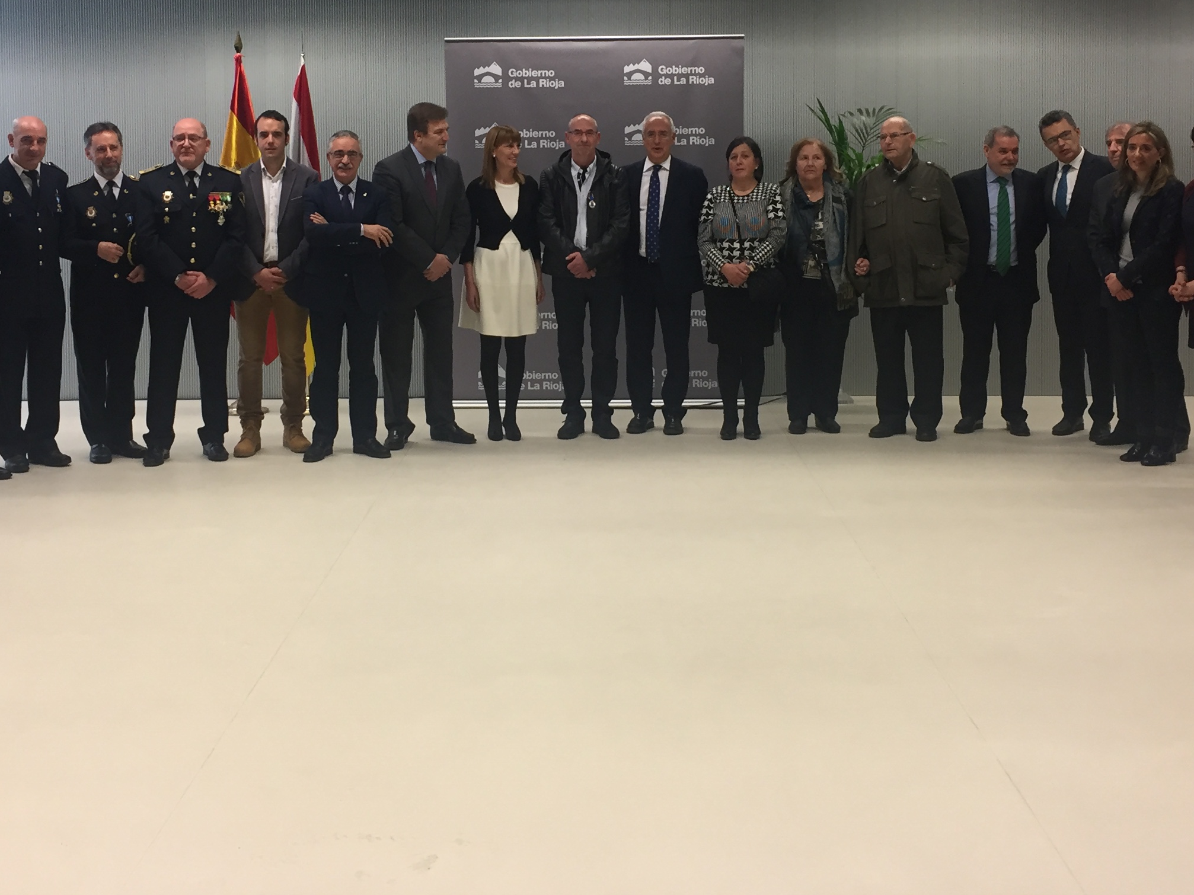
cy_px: 219
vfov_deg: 30.3
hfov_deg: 40.4
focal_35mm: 47
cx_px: 550
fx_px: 1621
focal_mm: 4.15
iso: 50
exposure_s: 1/33
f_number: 2.2
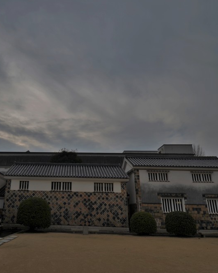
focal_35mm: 26
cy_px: 135
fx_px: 210
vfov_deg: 66.0
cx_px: 67
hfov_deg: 53.5
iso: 100
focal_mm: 12
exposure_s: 1/320
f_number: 9
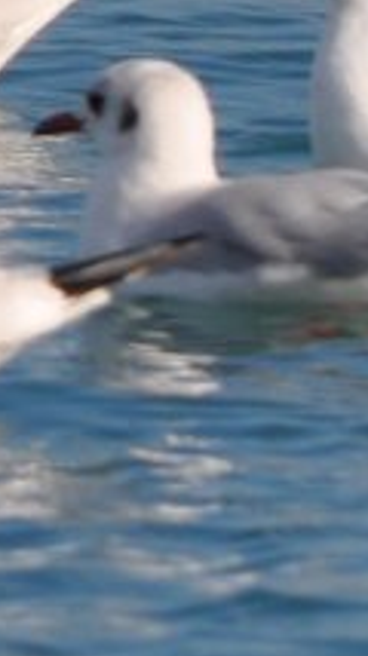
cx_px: -1147
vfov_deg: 0.7
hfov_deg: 0.4
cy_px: -143
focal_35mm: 3055
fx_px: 53122
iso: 200
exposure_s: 1/1000
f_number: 8
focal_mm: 260
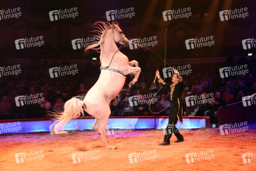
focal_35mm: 48
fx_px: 341
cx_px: 128
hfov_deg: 41.1
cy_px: 86
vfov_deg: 28.0
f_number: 6.3
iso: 2500
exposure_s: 1/60
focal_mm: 48
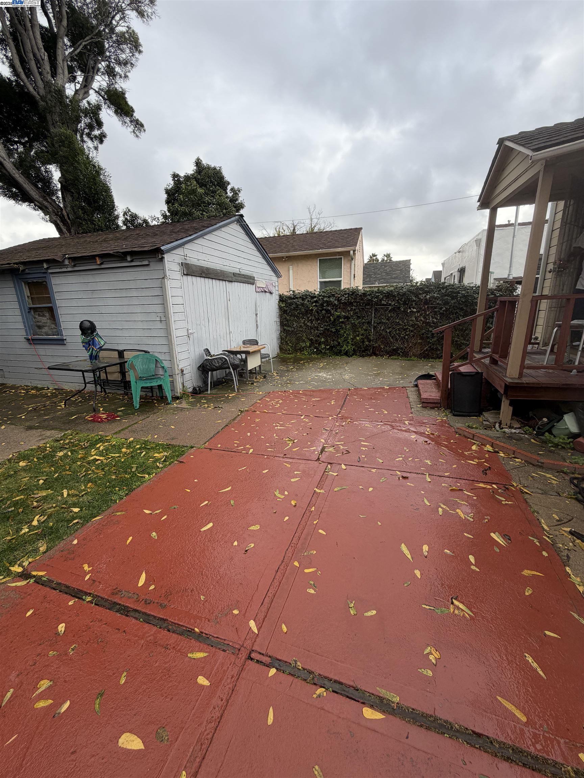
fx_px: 315
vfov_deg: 102.1
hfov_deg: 85.7
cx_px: 292
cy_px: 389
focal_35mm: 14
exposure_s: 1/344
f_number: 2.2
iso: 50
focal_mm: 2.22
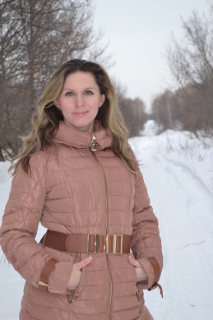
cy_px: 160
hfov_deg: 16.5
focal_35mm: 82
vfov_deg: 24.6
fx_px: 733
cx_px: 106
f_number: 6.3
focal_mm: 55
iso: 100
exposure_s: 1/200
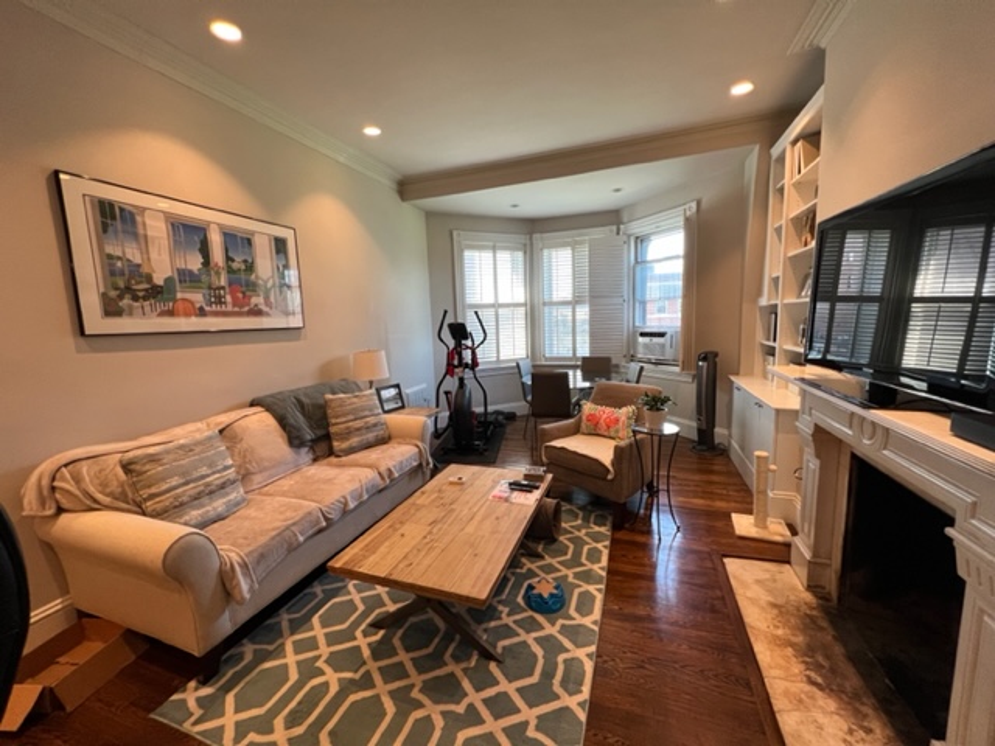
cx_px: 498
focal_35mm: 13
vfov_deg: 89.9
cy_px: 373
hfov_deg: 106.2
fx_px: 374
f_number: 1.8
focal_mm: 1.57
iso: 200
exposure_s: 1/120
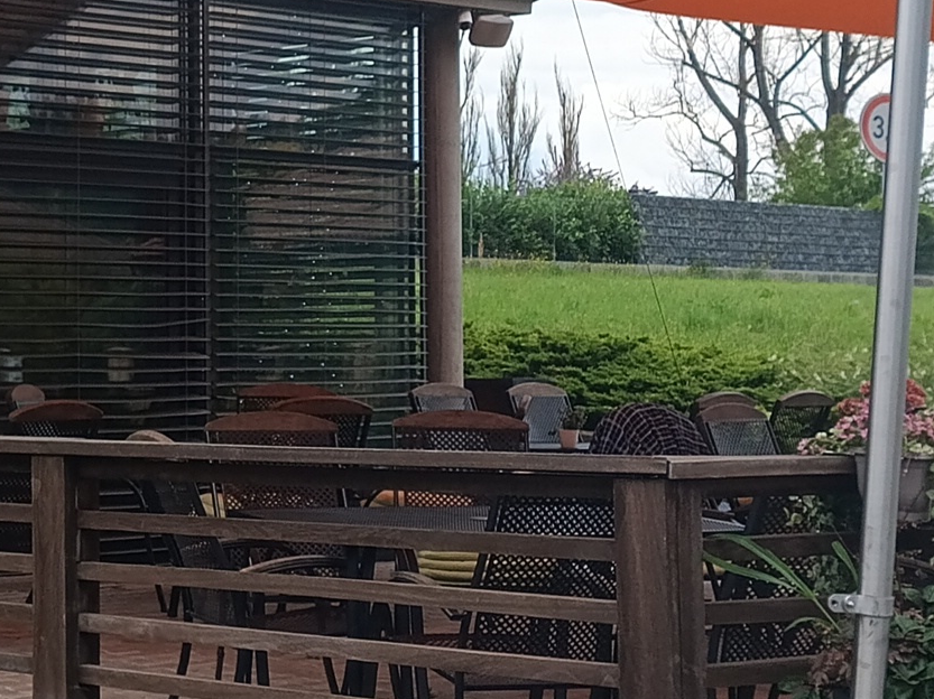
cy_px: 246
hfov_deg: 19.0
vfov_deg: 15.1
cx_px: -176
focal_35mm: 98
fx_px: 2643
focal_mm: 4.71
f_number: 1.7
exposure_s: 1/166
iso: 50
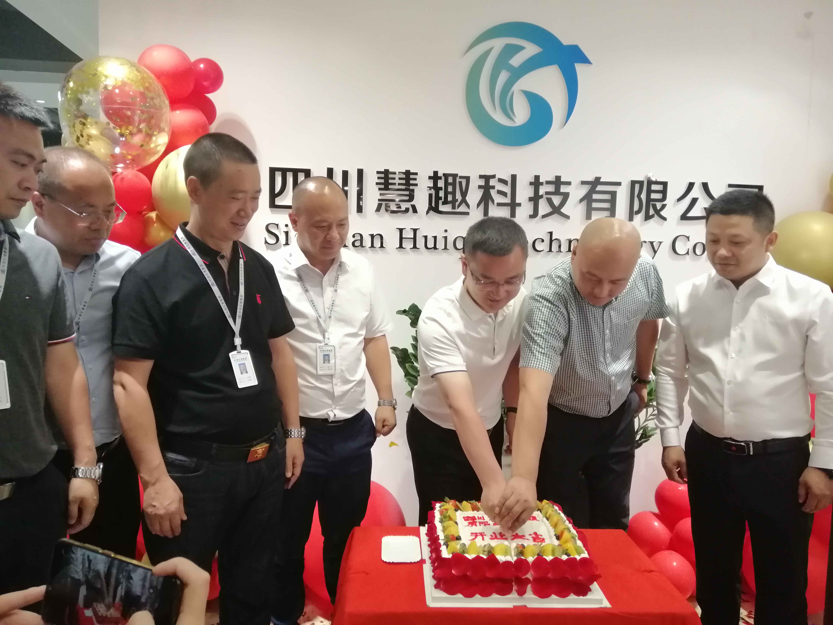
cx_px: 416
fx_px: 626
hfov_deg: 67.3
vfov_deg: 53.1
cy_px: 312
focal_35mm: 26
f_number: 2.2
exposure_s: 1/50
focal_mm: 3.81
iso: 640
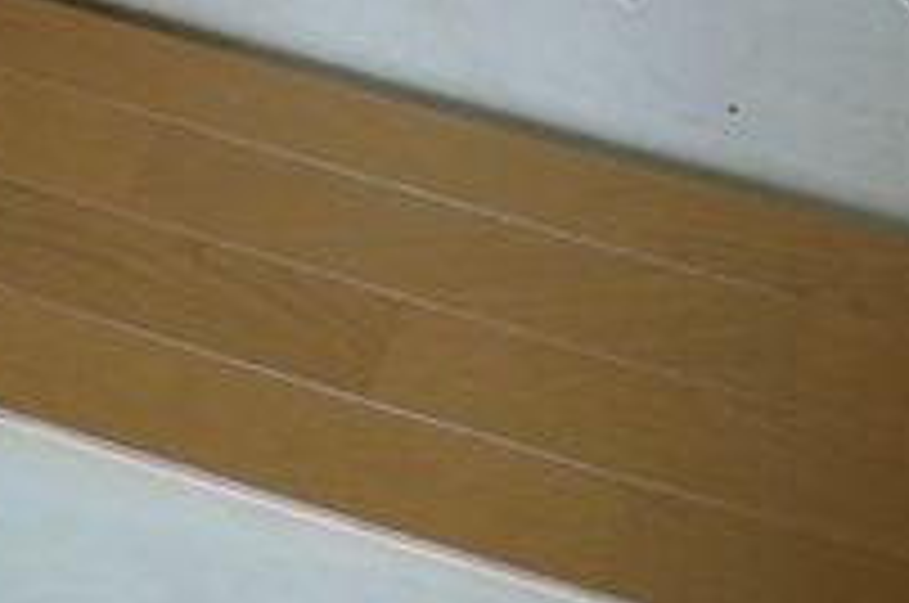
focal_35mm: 78
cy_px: -137
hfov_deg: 25.8
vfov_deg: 16.6
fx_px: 1966
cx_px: 644
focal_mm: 5
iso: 100
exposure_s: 1/40
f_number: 2.7
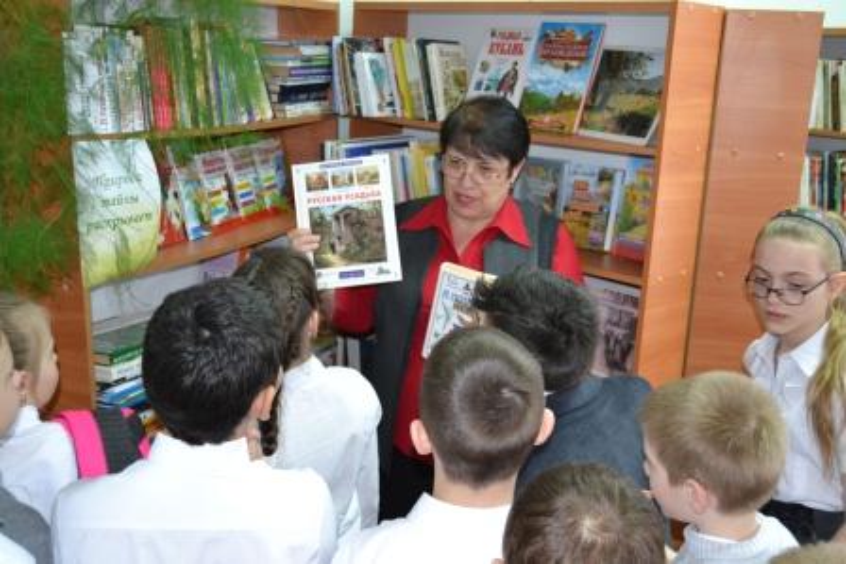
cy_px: 282
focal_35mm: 39
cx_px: 423
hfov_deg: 49.5
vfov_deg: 34.2
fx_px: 917
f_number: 4
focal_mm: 26
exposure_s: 1/60
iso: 2200
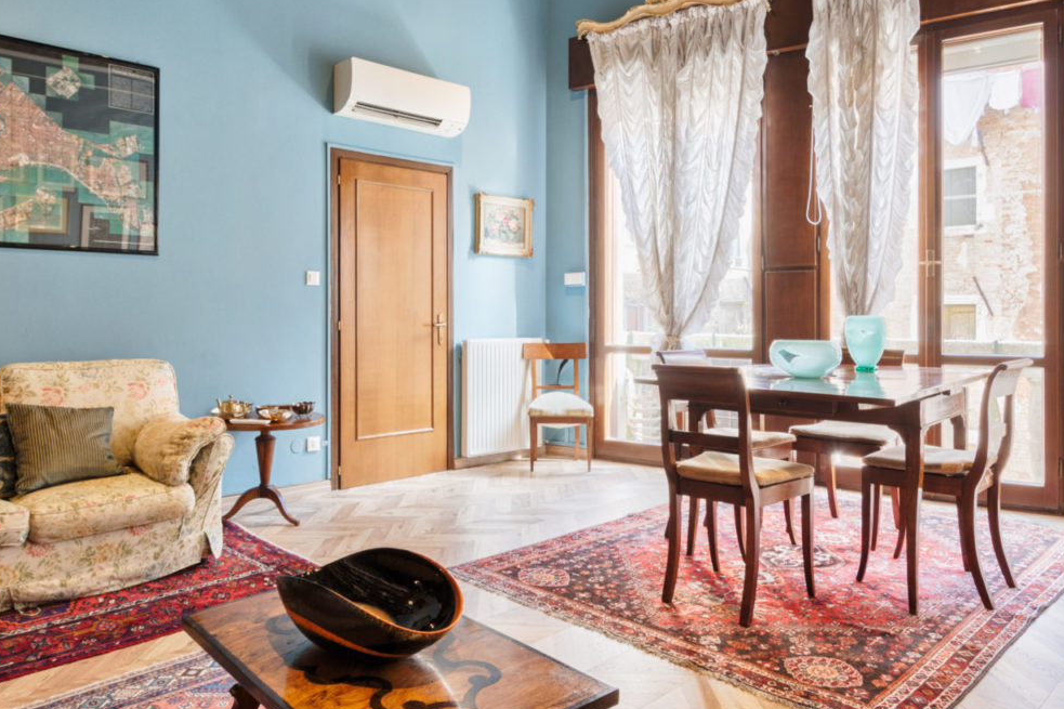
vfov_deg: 49.9
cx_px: 503
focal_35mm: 26
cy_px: 325
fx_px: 762
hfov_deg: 69.8
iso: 320
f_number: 8
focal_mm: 11
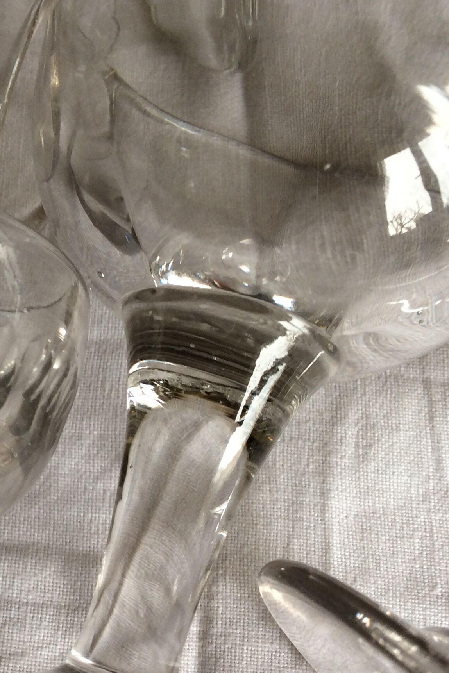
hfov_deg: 26.6
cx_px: 106
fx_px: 935
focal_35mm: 50
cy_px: 365
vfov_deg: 39.6
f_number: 2.4
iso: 40
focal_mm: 3.3
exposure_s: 1/25
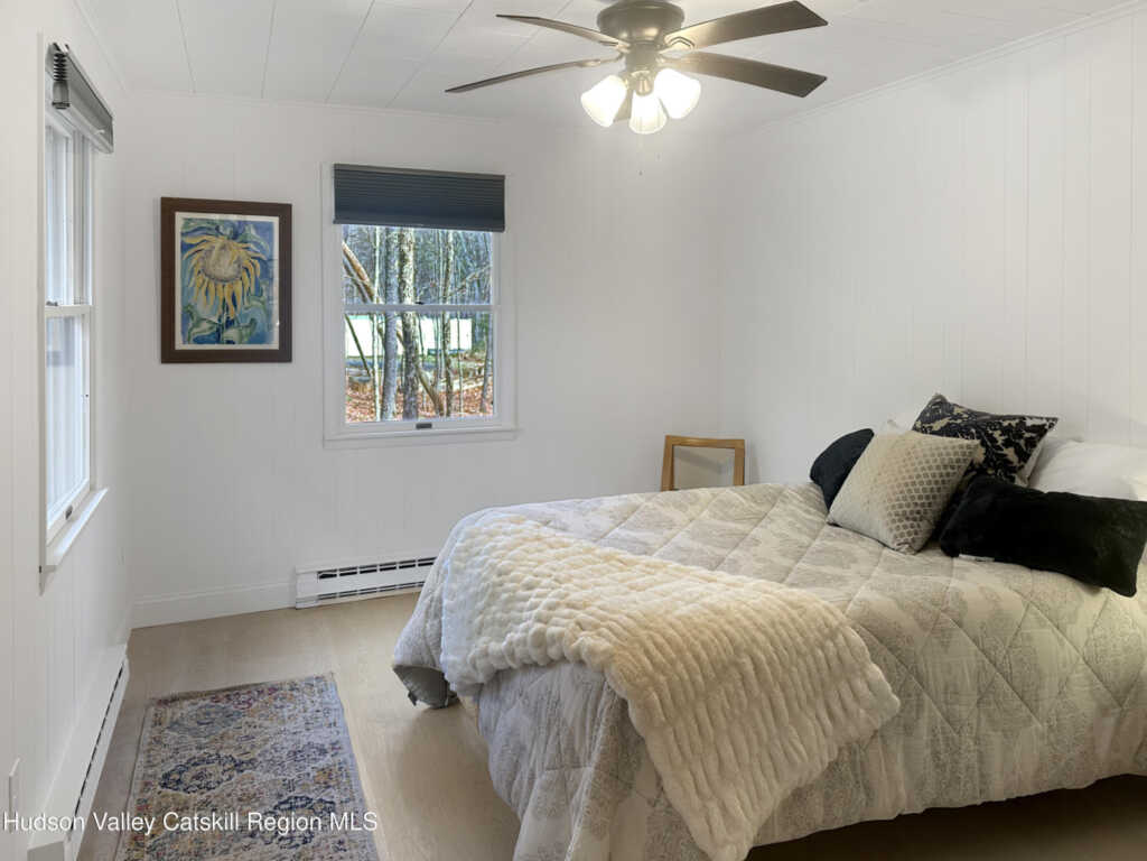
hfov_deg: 71.6
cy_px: 430
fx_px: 795
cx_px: 574
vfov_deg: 56.8
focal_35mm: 24
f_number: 1.78
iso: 125
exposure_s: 1/120
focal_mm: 6.86
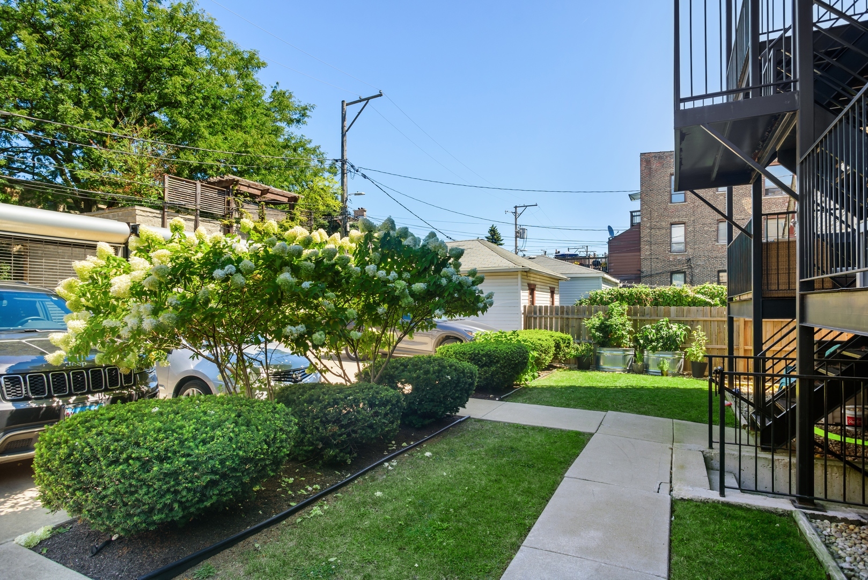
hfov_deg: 84.0
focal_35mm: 20
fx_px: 482
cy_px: 290
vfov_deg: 62.0
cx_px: 434
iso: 250
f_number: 8
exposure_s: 1/80
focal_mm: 20
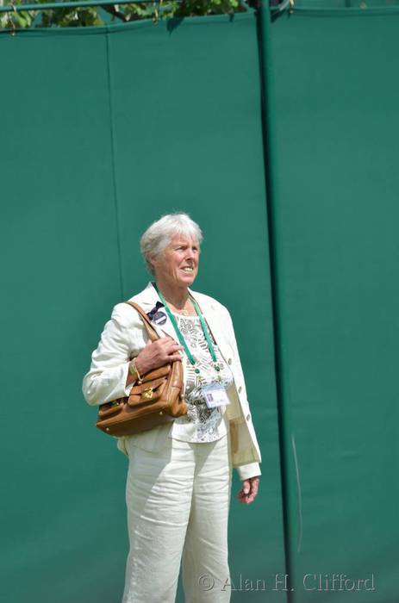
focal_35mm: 540
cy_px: 302
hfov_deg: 2.5
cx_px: 200
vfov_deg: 3.8
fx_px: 9026
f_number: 5.6
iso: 100
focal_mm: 360
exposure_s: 1/500
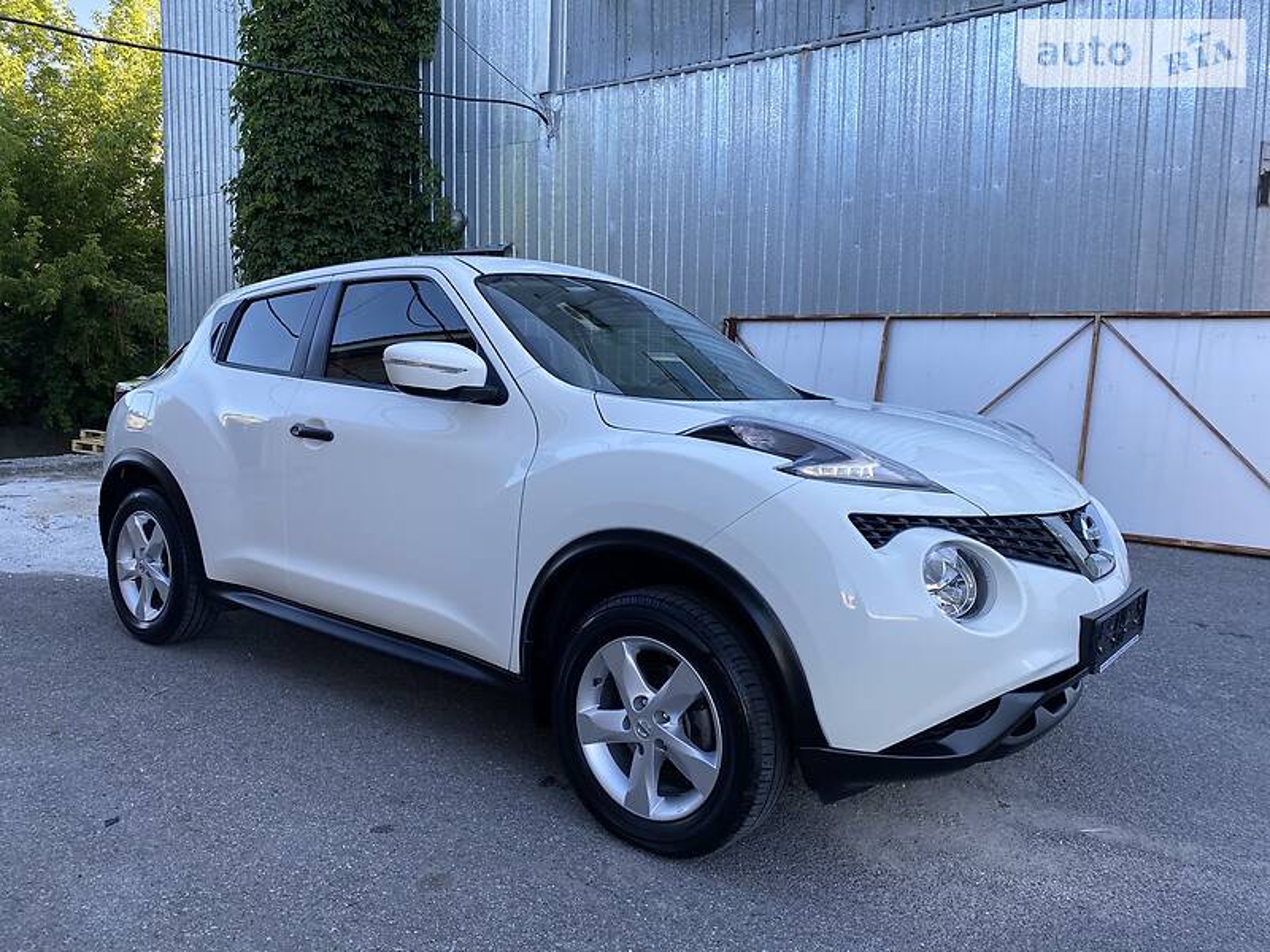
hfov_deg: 67.3
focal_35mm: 26
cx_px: 635
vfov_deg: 53.1
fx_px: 954
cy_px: 476
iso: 32
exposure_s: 1/206
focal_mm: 4.2
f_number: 1.8
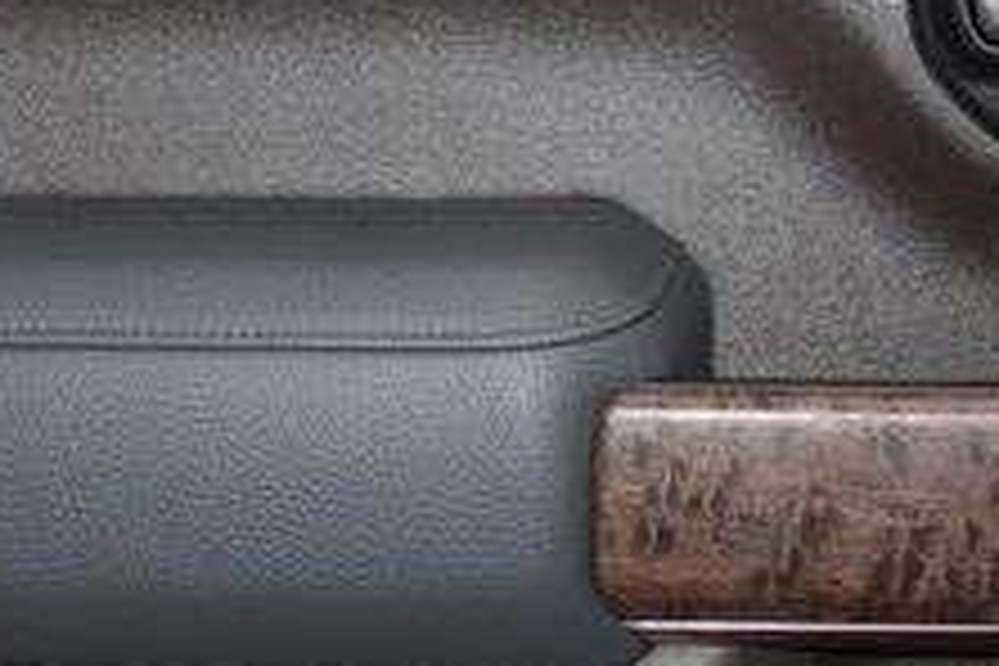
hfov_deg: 19.5
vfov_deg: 13.0
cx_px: 734
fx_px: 2886
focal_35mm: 104
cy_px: 650
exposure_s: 1/125
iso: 2200
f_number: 3.8
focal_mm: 24
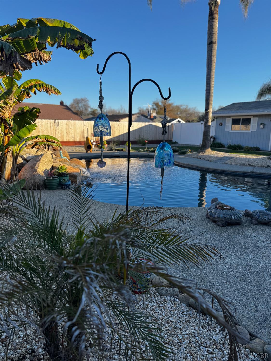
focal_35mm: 24
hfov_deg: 56.8
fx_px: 250
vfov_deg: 71.6
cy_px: 180
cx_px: 136
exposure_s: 1/756
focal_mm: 6.76
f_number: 1.78
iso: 80
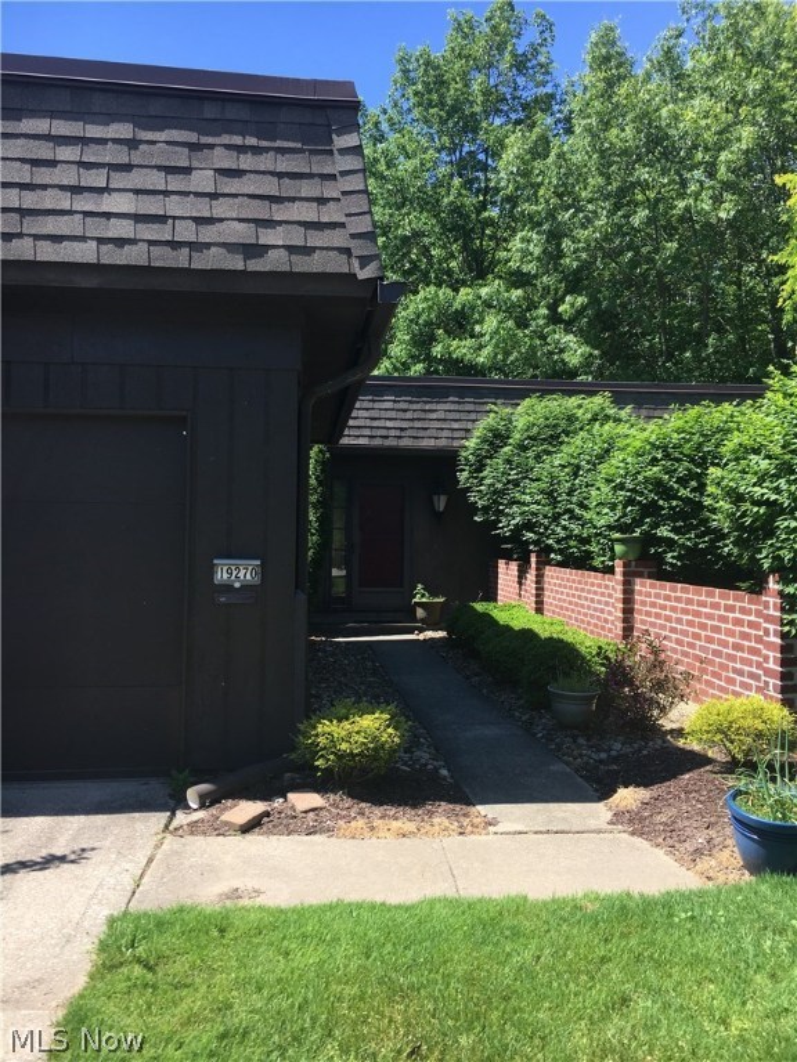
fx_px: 890
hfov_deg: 48.2
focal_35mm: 29
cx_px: 398
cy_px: 531
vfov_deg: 61.7
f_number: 2.2
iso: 25
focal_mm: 4.15
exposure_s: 1/699
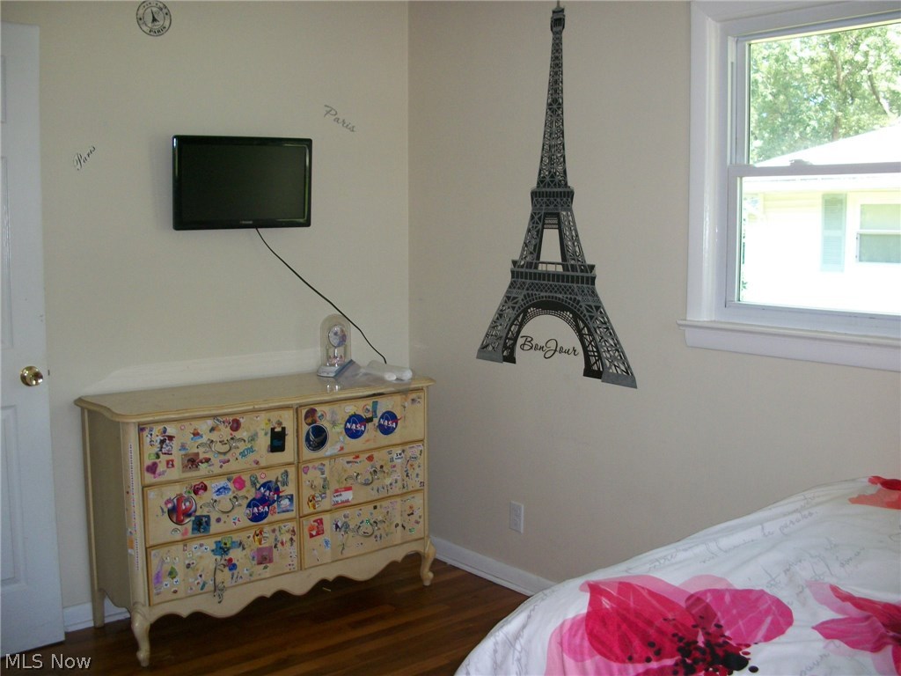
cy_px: 338
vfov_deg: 40.7
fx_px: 911
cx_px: 450
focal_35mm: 35
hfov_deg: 52.6
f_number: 3.1
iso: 160
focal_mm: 6.3
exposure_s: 1/60
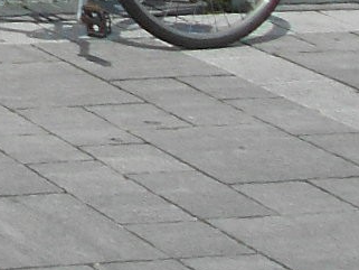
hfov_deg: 8.7
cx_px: -748
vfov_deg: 7.6
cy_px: -356
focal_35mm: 184
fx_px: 1909
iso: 80
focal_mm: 4.6
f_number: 3.2
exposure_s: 1/1600
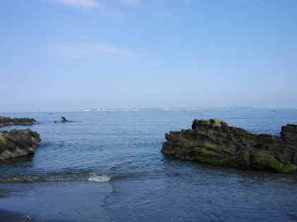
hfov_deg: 54.0
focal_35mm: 34
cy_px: 107
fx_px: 292
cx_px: 147
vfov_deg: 41.7
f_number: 5.5
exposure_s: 1/400
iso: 100
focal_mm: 5.7
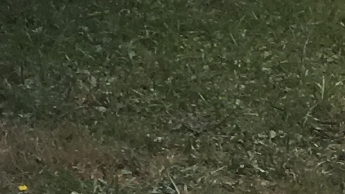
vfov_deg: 4.7
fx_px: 2177
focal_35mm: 238
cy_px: -581
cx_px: -828
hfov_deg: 7.5
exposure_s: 1/390
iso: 25
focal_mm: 4.15
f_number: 2.2
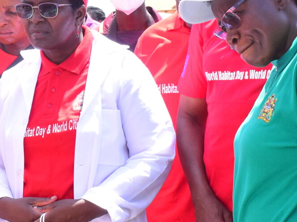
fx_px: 1046
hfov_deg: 16.0
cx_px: 40
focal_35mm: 122
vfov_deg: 12.1
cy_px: 112
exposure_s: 1/800
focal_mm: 22
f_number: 6.3
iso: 800
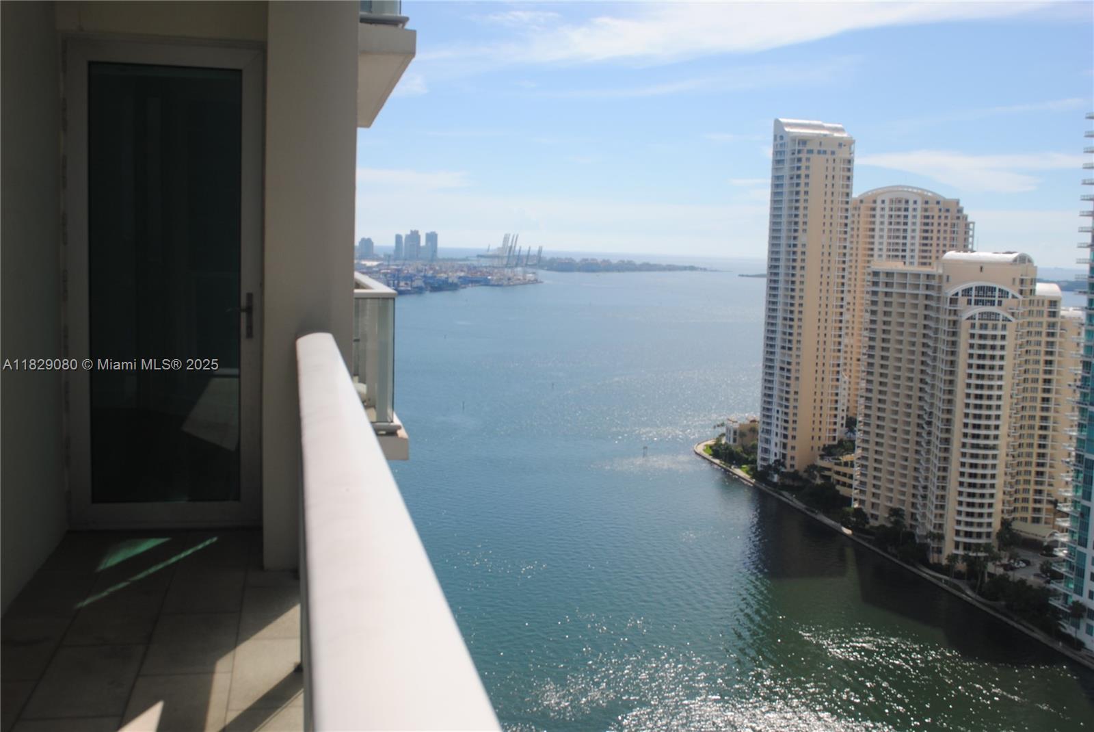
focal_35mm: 36
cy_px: 366
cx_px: 547
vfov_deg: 36.9
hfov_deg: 53.1
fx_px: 1095
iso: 100
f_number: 9
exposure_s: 1/320
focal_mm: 24
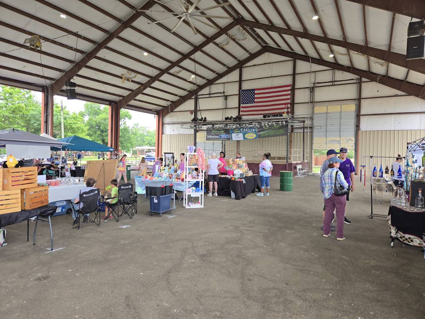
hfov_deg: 73.9
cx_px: 212
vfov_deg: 58.9
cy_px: 160
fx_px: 282
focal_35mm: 23
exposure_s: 1/125
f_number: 1.8
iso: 25
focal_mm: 5.4
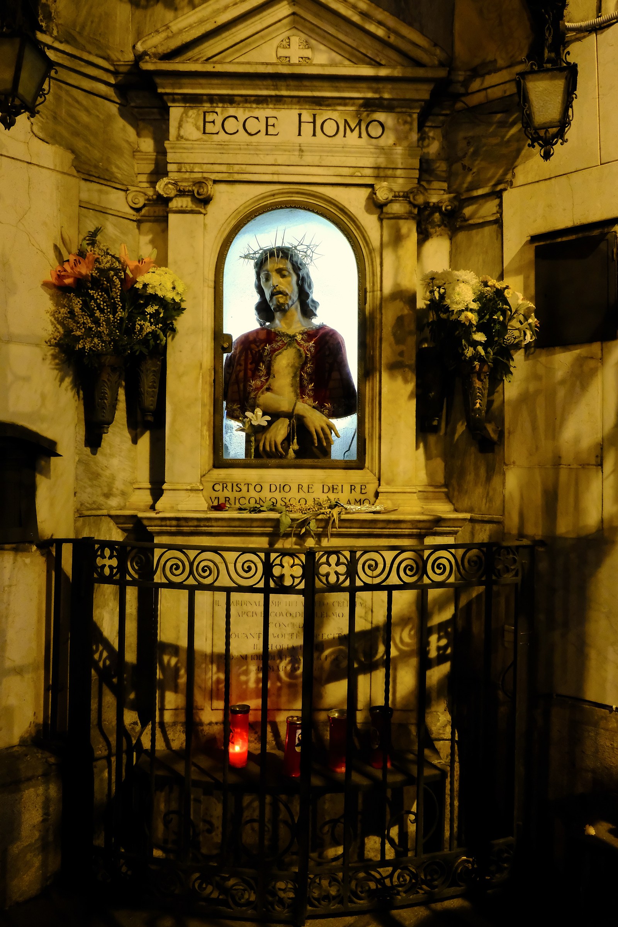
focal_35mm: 27
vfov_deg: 67.4
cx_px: 309
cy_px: 464
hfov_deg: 47.9
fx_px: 695
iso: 6400
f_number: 6.4
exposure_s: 1/18
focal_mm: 18
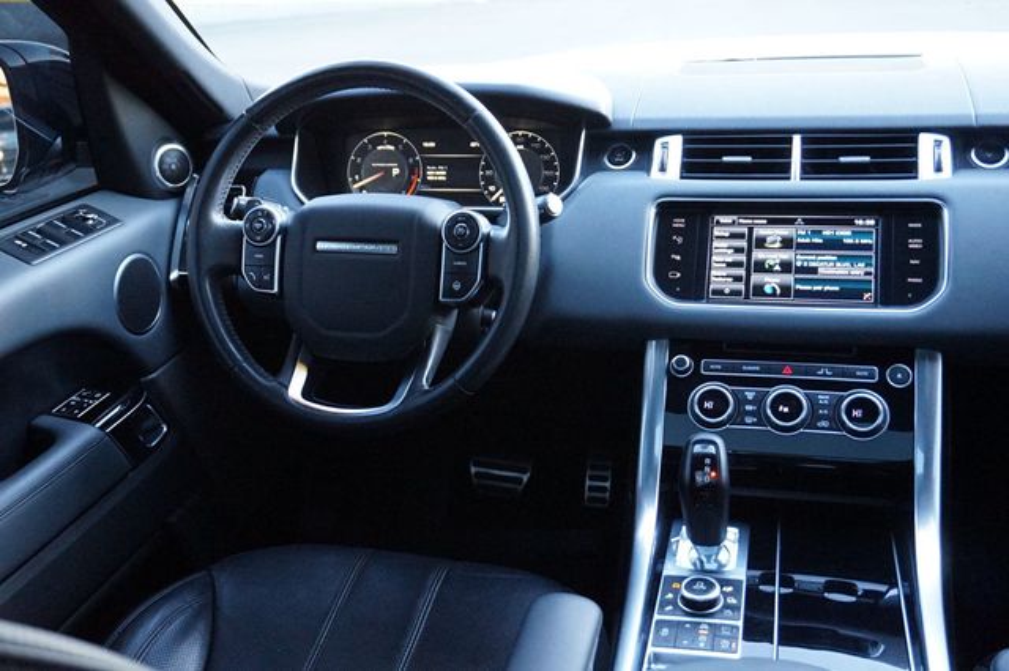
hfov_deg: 53.2
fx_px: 1008
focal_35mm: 36
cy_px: 336
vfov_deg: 36.8
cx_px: 504
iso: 3200
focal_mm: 24
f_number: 4.5
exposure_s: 1/125
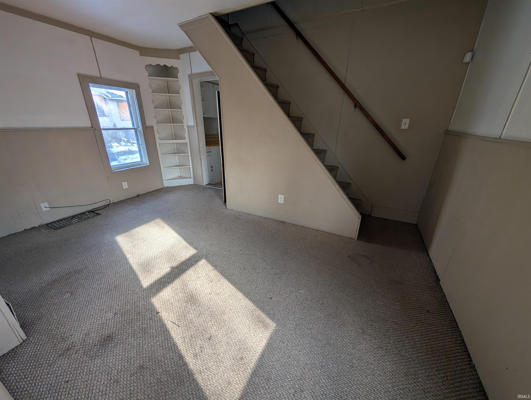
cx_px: 266
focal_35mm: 12
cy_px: 200
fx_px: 184
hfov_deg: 110.5
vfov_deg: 94.6
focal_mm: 2.02
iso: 54
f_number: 1.7
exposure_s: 1/257
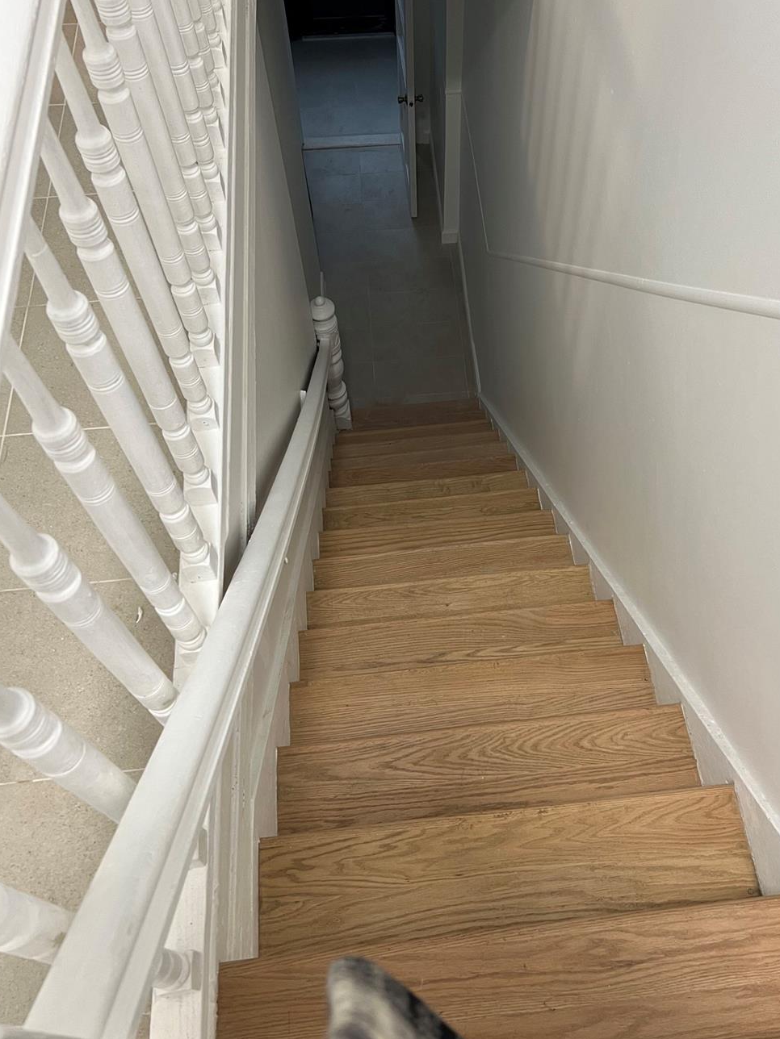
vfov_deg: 58.2
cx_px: 455
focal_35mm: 31
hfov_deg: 45.3
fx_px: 931
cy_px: 462
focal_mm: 5.7
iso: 100
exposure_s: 1/60
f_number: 1.5
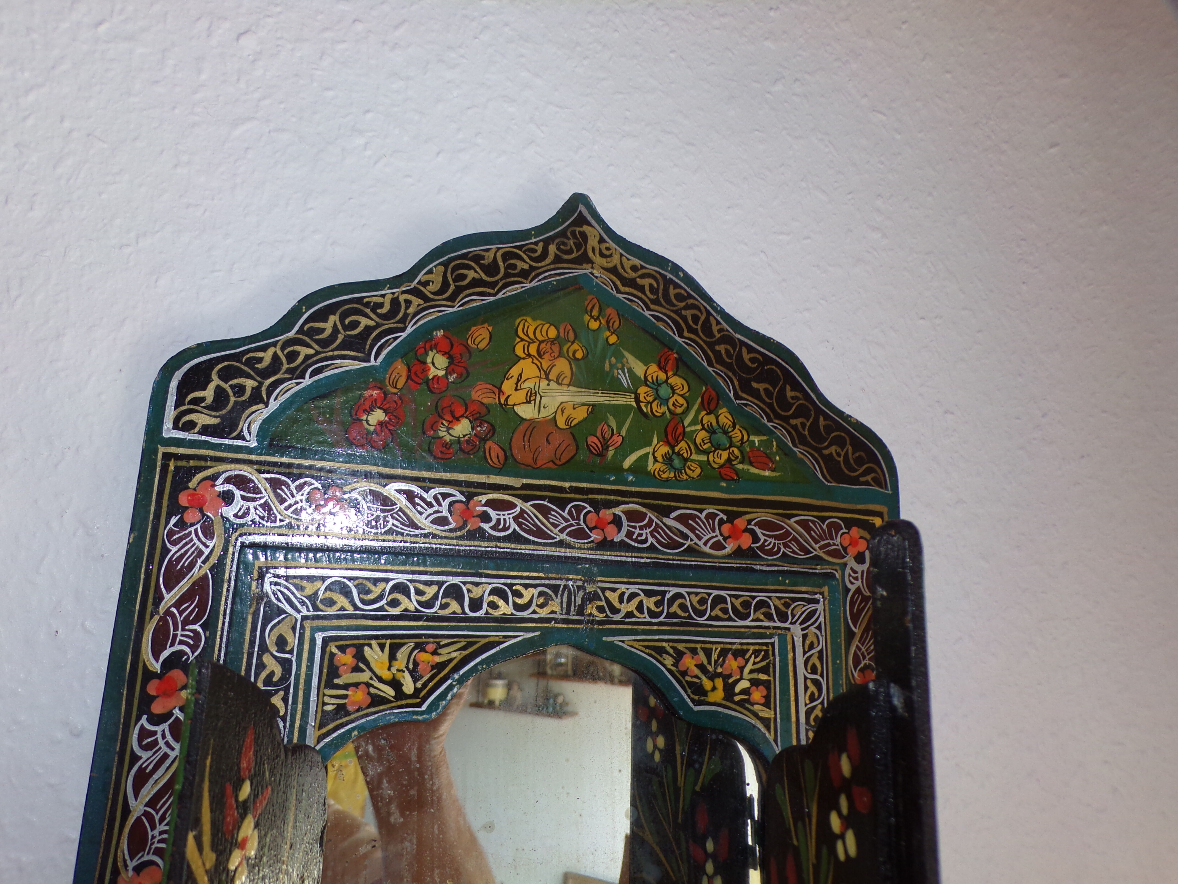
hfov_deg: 71.6
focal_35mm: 24
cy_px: 442
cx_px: 589
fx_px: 817
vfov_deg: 56.8
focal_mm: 4.3
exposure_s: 1/34
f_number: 3
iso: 80
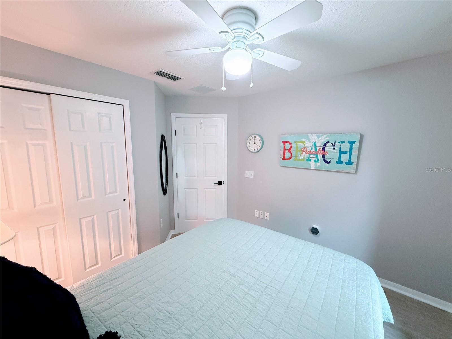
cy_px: 170
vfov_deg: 85.7
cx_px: 226
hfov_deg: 102.1
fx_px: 183
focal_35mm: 14
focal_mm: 2.22
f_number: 2.2
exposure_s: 1/60
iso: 500
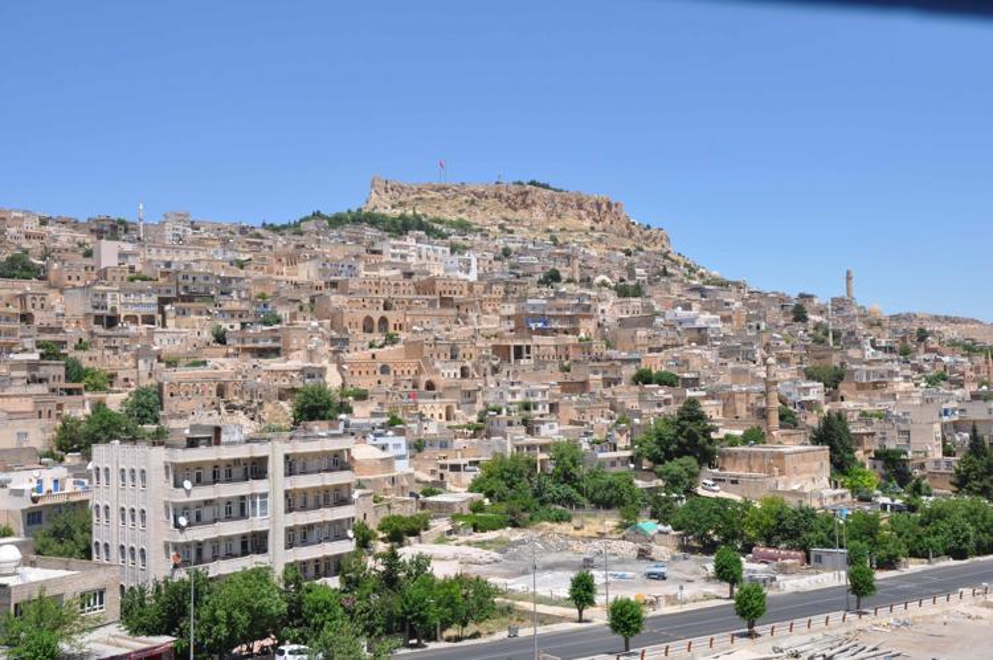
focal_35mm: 39
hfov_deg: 49.6
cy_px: 330
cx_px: 496
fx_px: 1074
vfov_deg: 34.1
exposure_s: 1/160
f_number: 13
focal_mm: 26
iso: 200
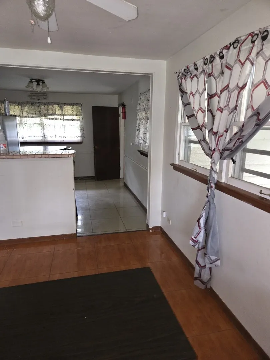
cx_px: 135
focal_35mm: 23
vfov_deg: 73.9
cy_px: 180
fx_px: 239
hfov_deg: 58.9
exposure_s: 1/12
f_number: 1.8
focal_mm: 5.4
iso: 1000
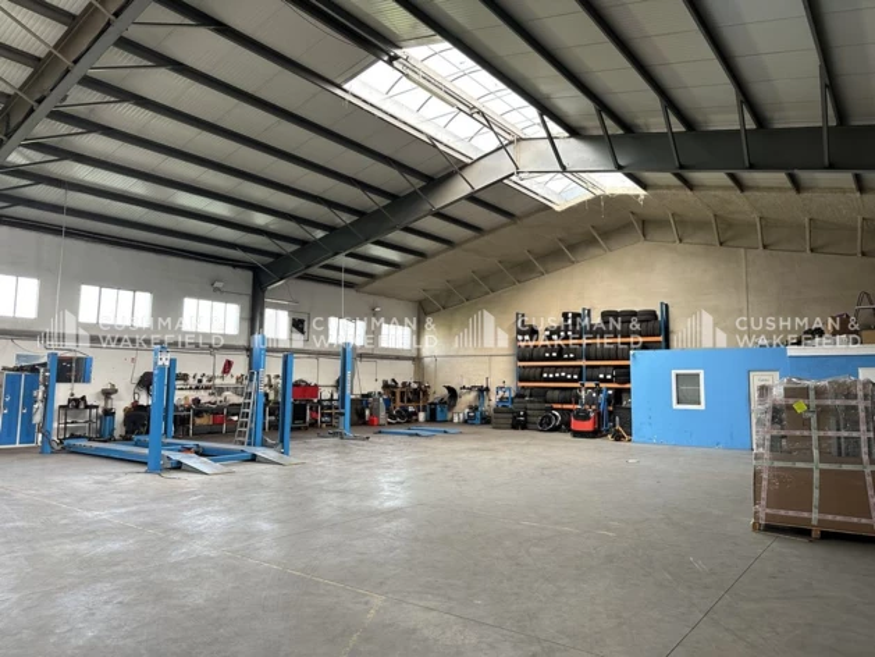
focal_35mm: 24
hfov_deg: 71.6
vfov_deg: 56.8
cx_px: 438
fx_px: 607
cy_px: 328
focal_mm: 6.86
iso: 160
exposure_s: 1/121
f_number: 1.78
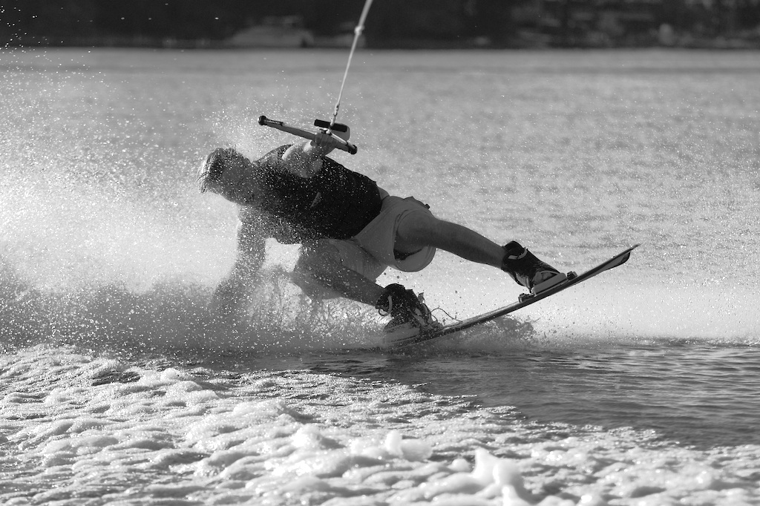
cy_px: 253
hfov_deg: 11.4
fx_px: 3799
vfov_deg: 7.6
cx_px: 380
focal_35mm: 180
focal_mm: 120
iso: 320
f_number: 3.5
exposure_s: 1/4000
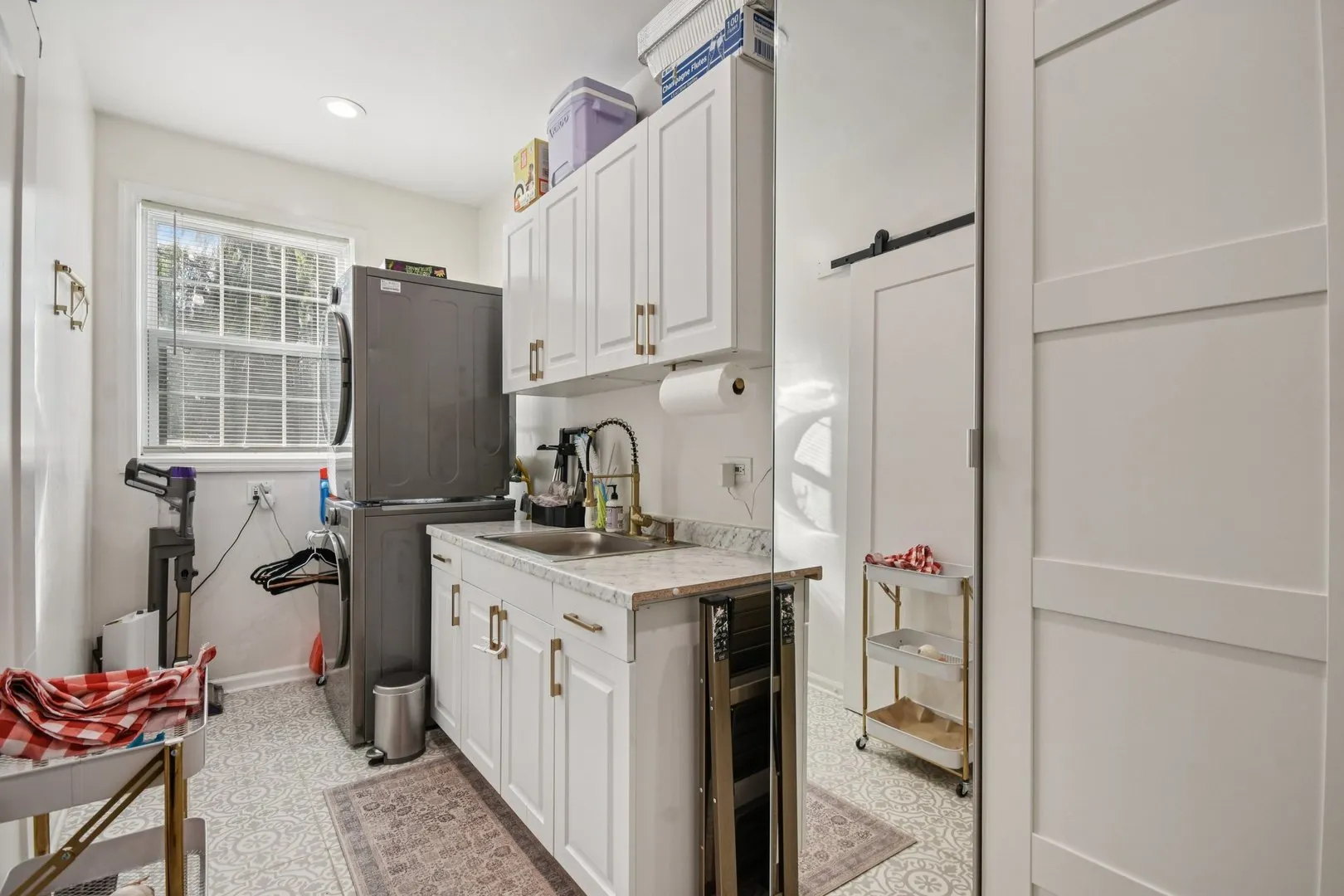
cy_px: 448
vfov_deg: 72.1
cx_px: 672
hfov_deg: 95.0
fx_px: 616
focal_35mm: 16
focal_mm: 11
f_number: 8
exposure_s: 1/80
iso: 400
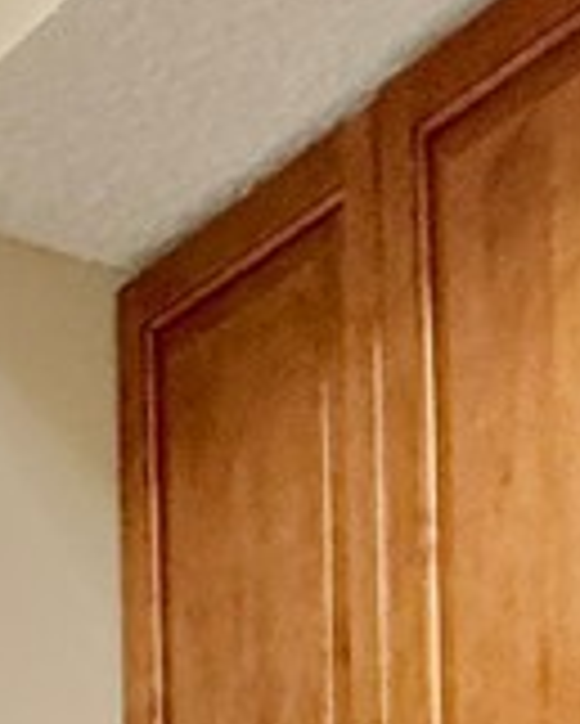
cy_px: 1659
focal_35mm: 136
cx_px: 679
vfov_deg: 11.9
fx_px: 2915
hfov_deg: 11.2
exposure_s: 1/60
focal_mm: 2.22
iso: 250
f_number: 2.2
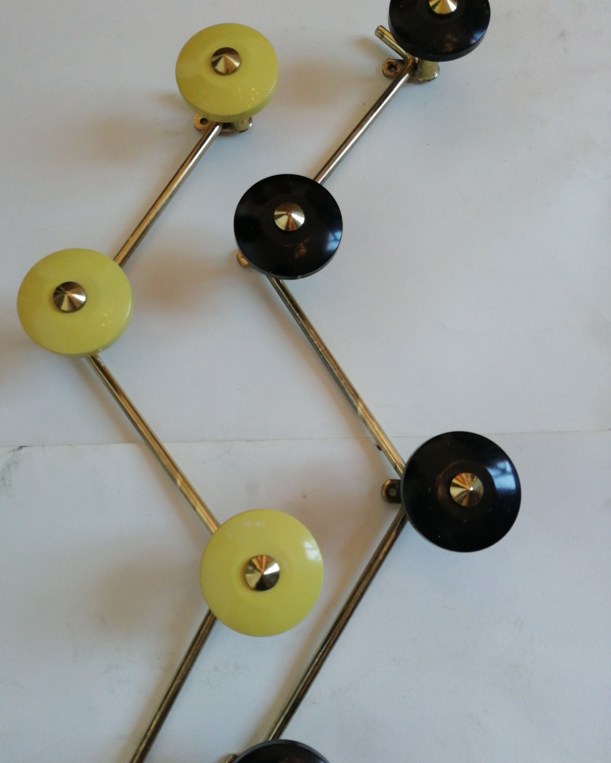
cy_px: 383
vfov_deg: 60.4
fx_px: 655
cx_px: 297
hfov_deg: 50.0
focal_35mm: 29
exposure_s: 3
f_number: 1.8
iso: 200
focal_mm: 3.96
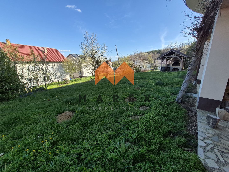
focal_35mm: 13
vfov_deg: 89.9
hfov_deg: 106.2
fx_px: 86
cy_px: 86
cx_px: 114
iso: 50
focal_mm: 1.74
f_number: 2.2
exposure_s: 1/788
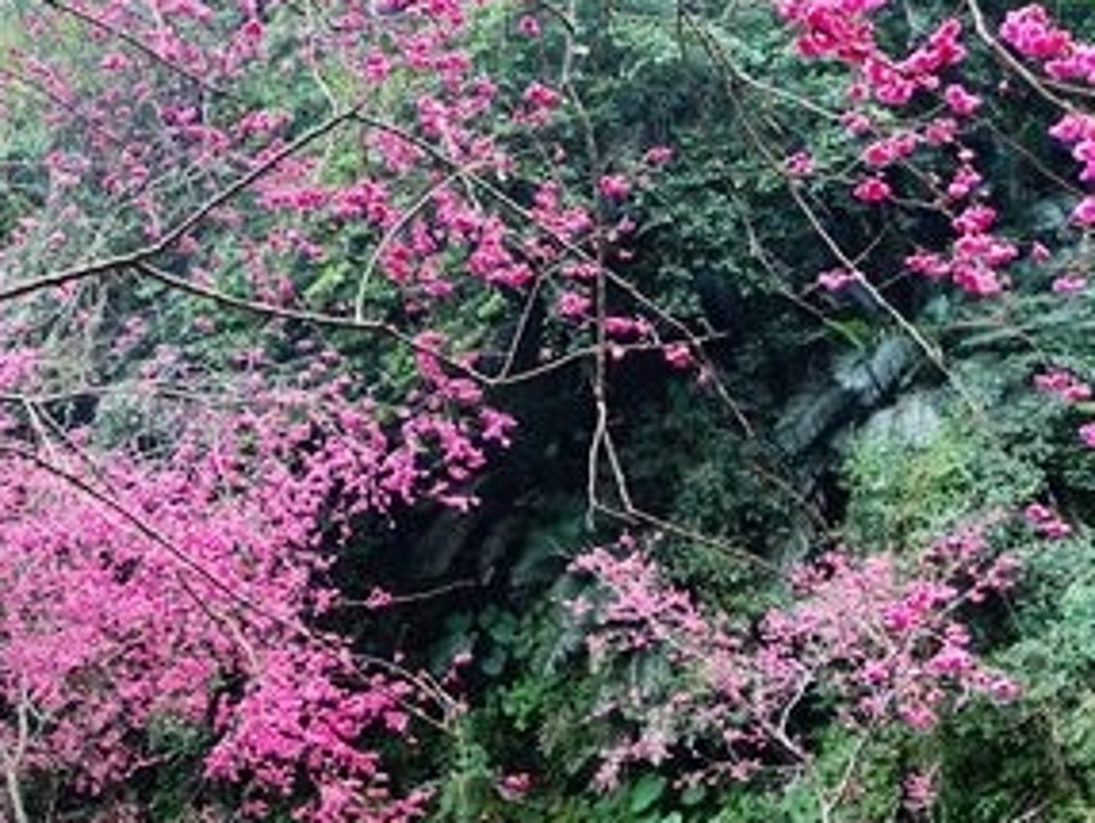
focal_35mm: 72
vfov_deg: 20.3
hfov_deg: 26.8
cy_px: 630
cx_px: 348
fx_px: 2279
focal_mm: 12.2
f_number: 2.8
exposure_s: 1/50
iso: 125
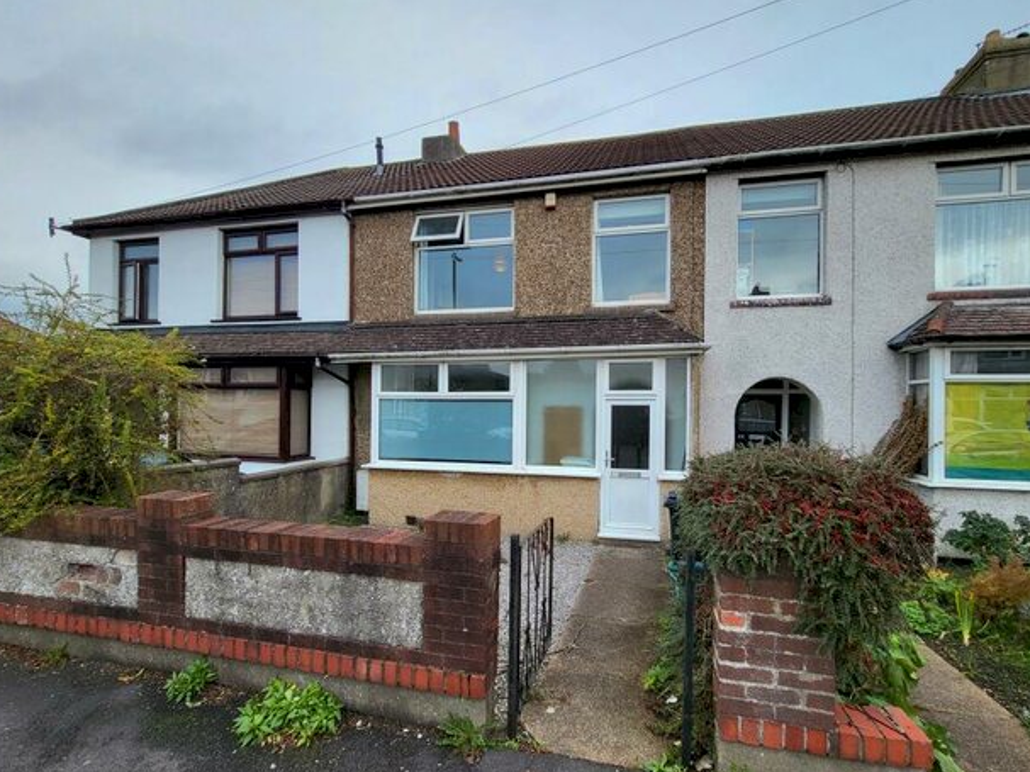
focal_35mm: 15
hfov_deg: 98.1
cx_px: 543
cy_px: 411
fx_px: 446
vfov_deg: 81.6
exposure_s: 1/213
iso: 32
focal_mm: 1.74
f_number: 2.2
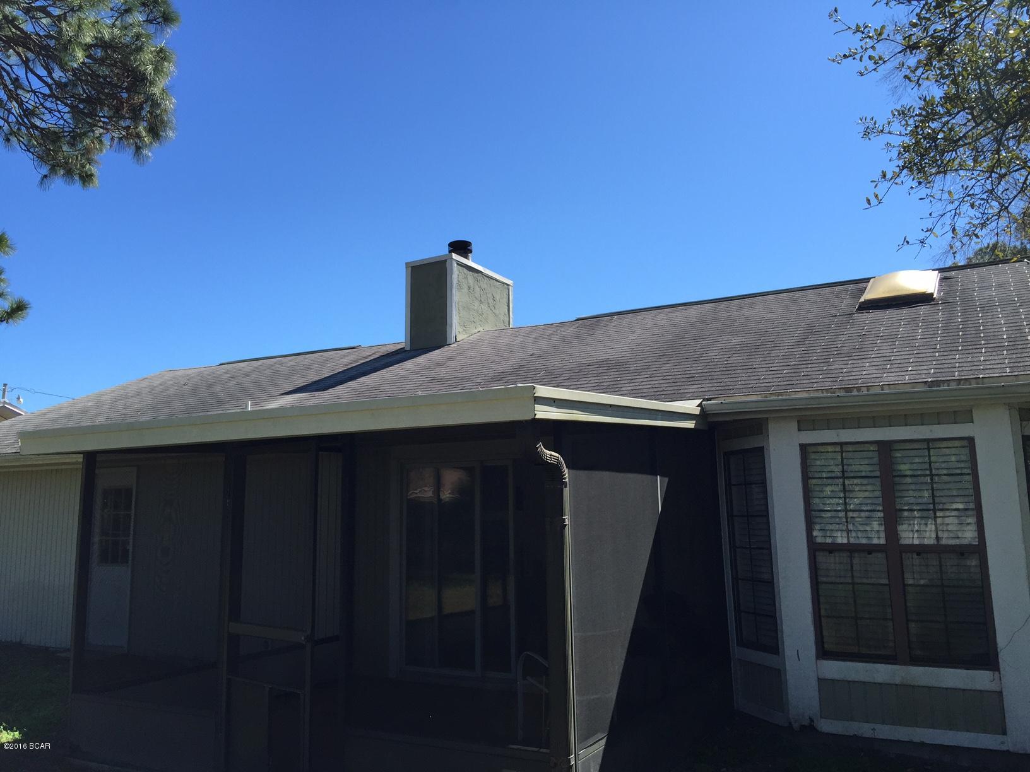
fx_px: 863
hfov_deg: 61.7
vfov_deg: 48.2
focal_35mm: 29
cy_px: 386
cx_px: 515
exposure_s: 1/1163
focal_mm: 4.15
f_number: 2.2
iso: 32
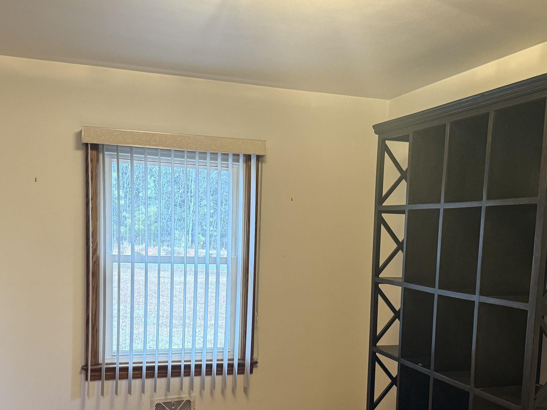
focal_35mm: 40
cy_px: 306
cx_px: 286
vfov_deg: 35.2
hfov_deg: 46.8
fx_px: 632
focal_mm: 6.76
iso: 320
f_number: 1.78
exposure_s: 1/60
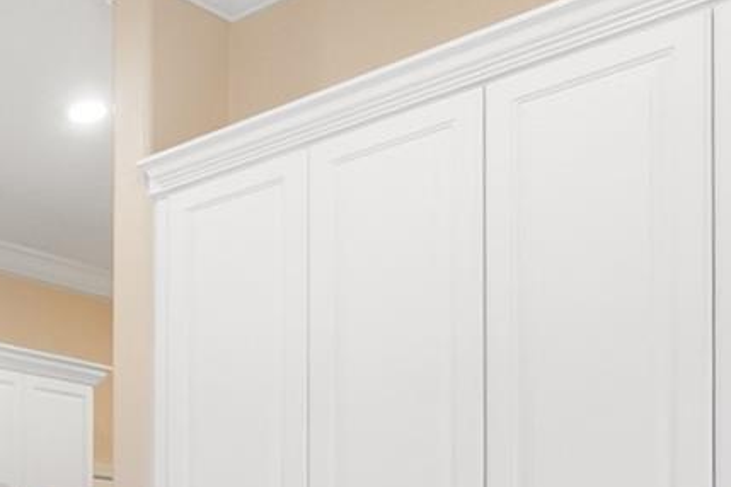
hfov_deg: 29.5
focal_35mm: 56
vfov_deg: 21.8
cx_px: -191
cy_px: 631
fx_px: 1137
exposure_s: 1/90
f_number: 4
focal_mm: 10
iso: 1250
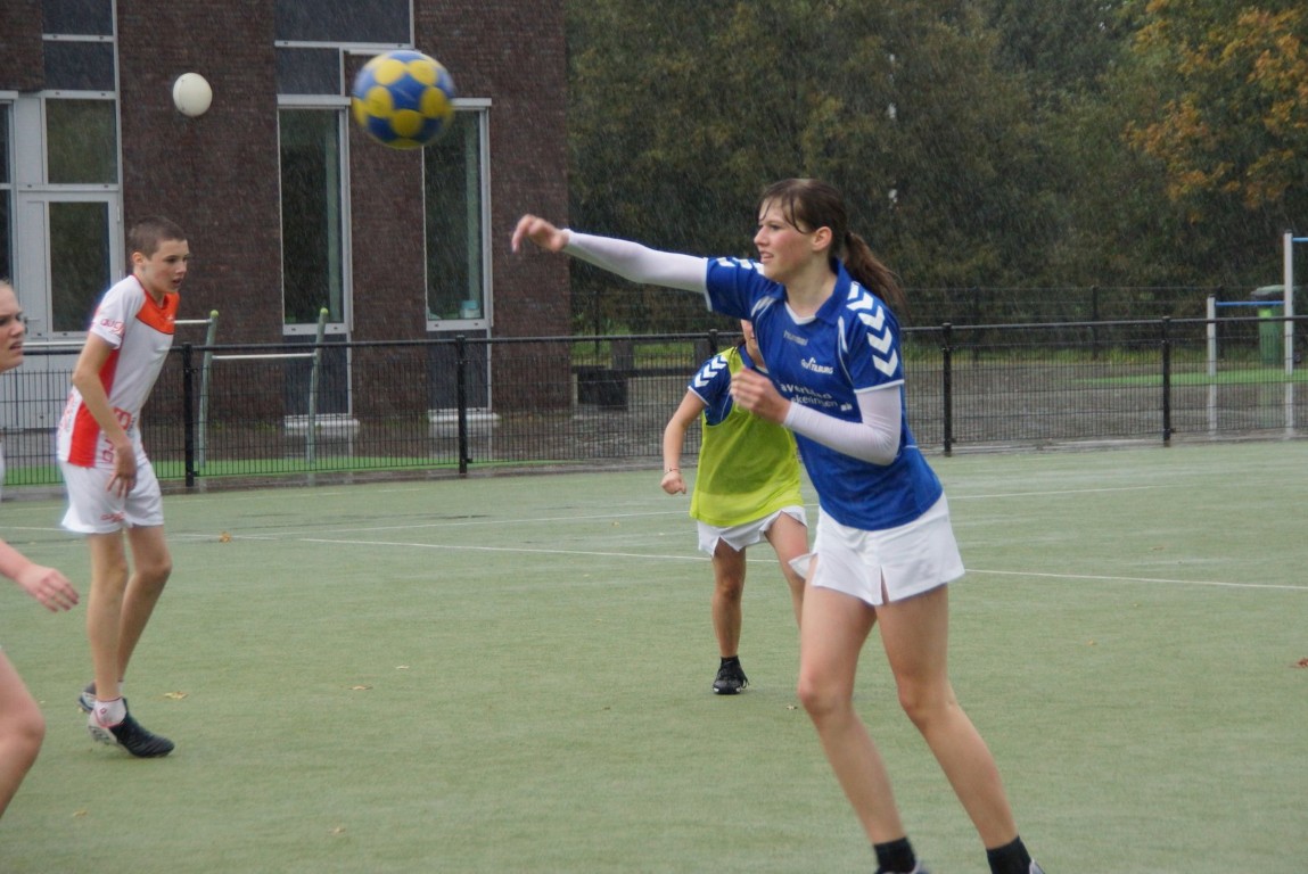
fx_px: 4636
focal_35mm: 128
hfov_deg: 16.1
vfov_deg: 10.8
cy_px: 437
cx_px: 654
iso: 1000
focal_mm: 85
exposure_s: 1/250
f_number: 5.6
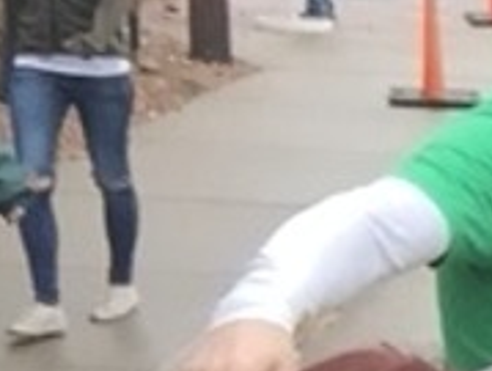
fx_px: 2279
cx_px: 1201
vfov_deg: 9.1
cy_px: 554
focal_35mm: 160
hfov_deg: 10.5
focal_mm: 2.65
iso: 32
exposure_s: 1/205
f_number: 2.2
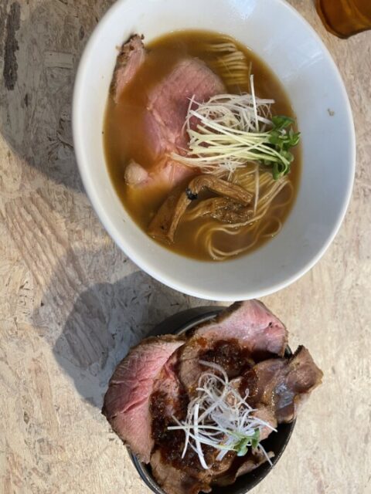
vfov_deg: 67.3
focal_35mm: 26
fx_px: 372
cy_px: 247
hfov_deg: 53.1
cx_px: 186
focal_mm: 4.2
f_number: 1.6
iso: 125
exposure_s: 1/60
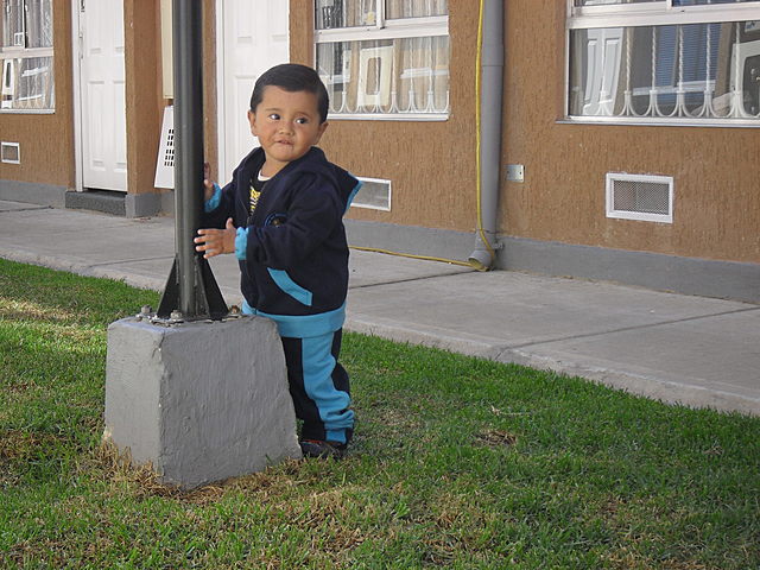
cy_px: 285
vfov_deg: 19.1
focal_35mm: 77
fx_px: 1691
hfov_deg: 25.3
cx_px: 380
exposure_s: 1/125
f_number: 5
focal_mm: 13.6
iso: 100
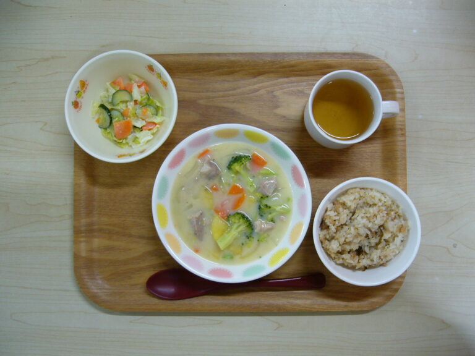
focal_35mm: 35
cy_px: 178
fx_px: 480
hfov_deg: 52.6
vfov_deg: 40.7
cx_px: 238
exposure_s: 1/25
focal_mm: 5.8
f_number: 2.8
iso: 100
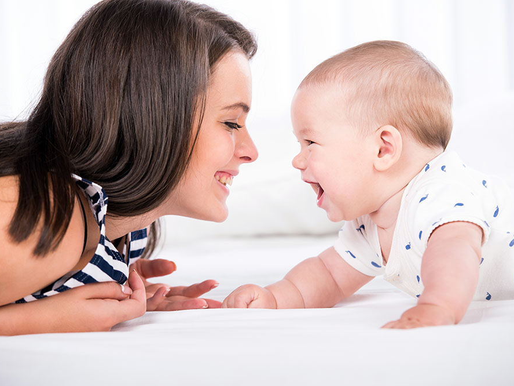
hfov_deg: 11.8
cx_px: 254
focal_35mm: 168
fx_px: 2495
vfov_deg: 8.8
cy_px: 193
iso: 400
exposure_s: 1/125
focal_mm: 155
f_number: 4.5
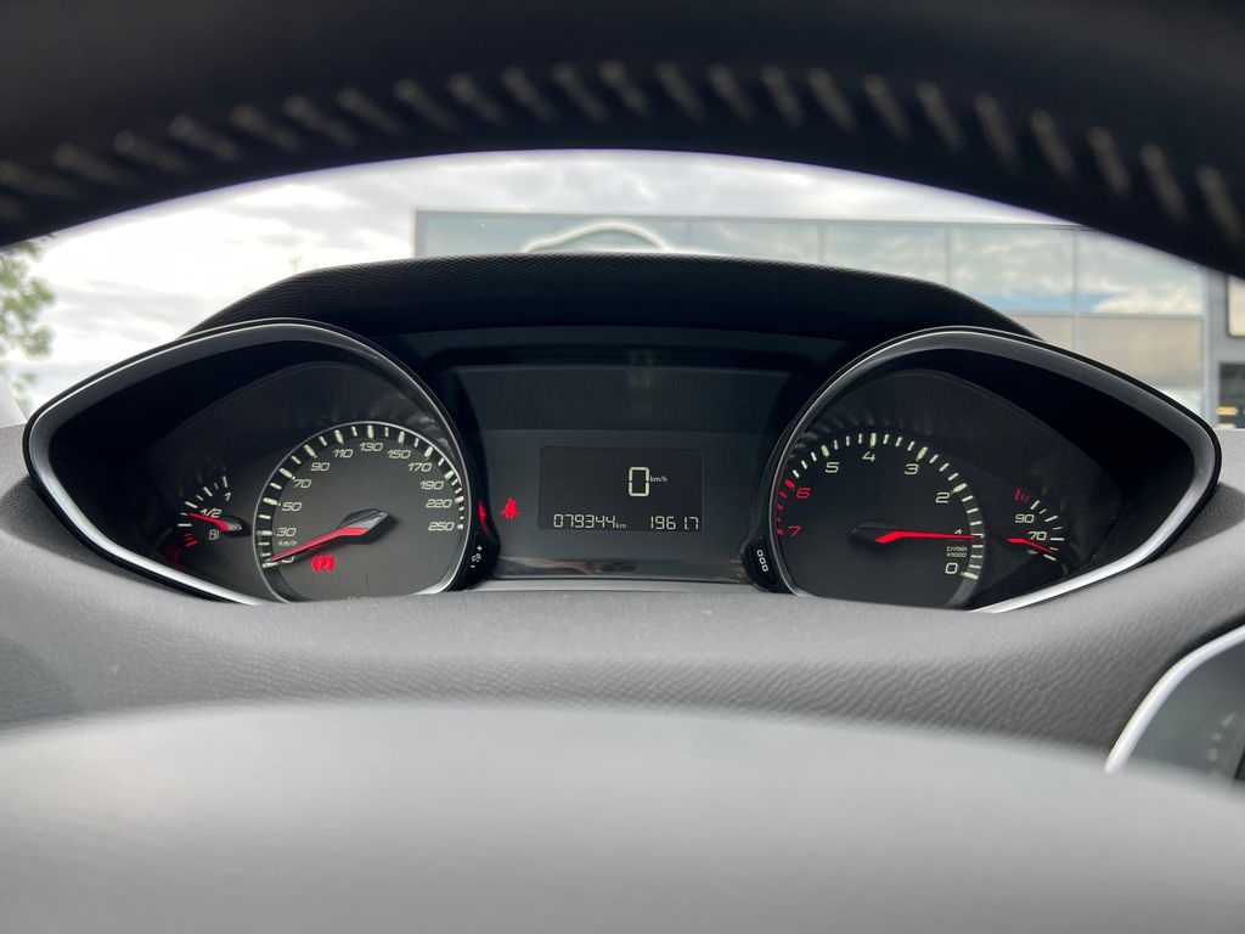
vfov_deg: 53.1
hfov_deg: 67.3
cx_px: 622
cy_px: 467
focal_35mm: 26
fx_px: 935
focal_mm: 5.7
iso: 40
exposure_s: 1/225
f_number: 1.5
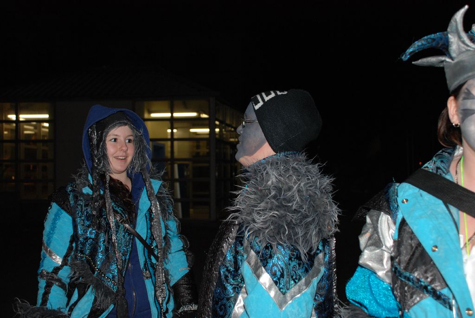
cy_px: 159
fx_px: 614
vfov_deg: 29.0
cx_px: 238
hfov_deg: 42.3
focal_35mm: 46
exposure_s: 1/60
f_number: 4.2
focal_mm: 31
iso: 200
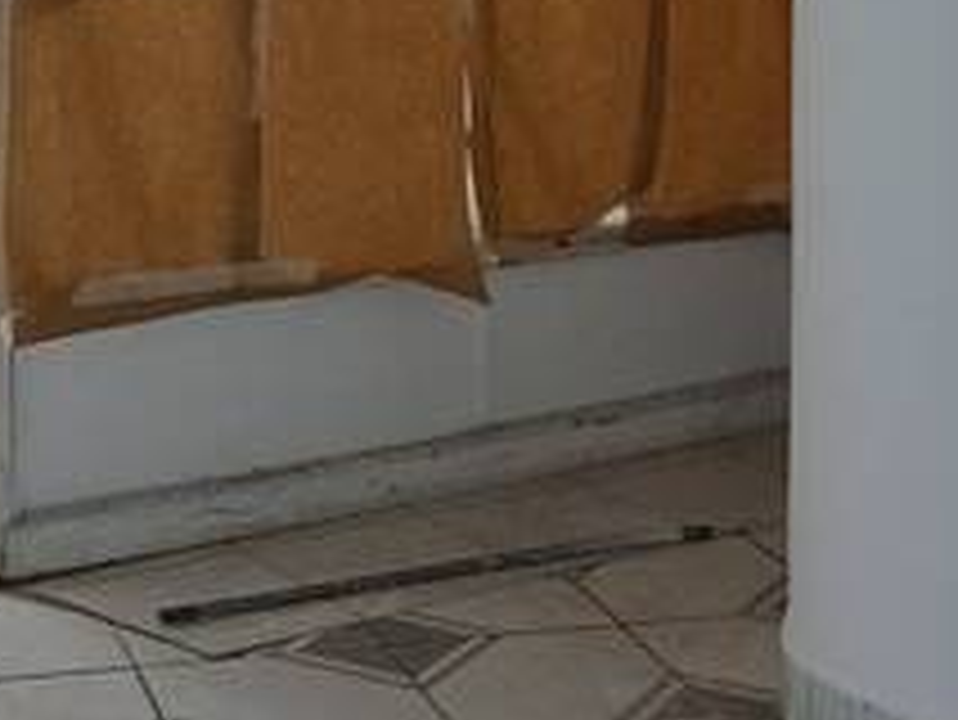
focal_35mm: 78
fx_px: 2160
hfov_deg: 24.7
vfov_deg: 18.1
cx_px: 216
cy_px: -104
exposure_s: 1/25
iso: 320
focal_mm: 3.98
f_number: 1.8
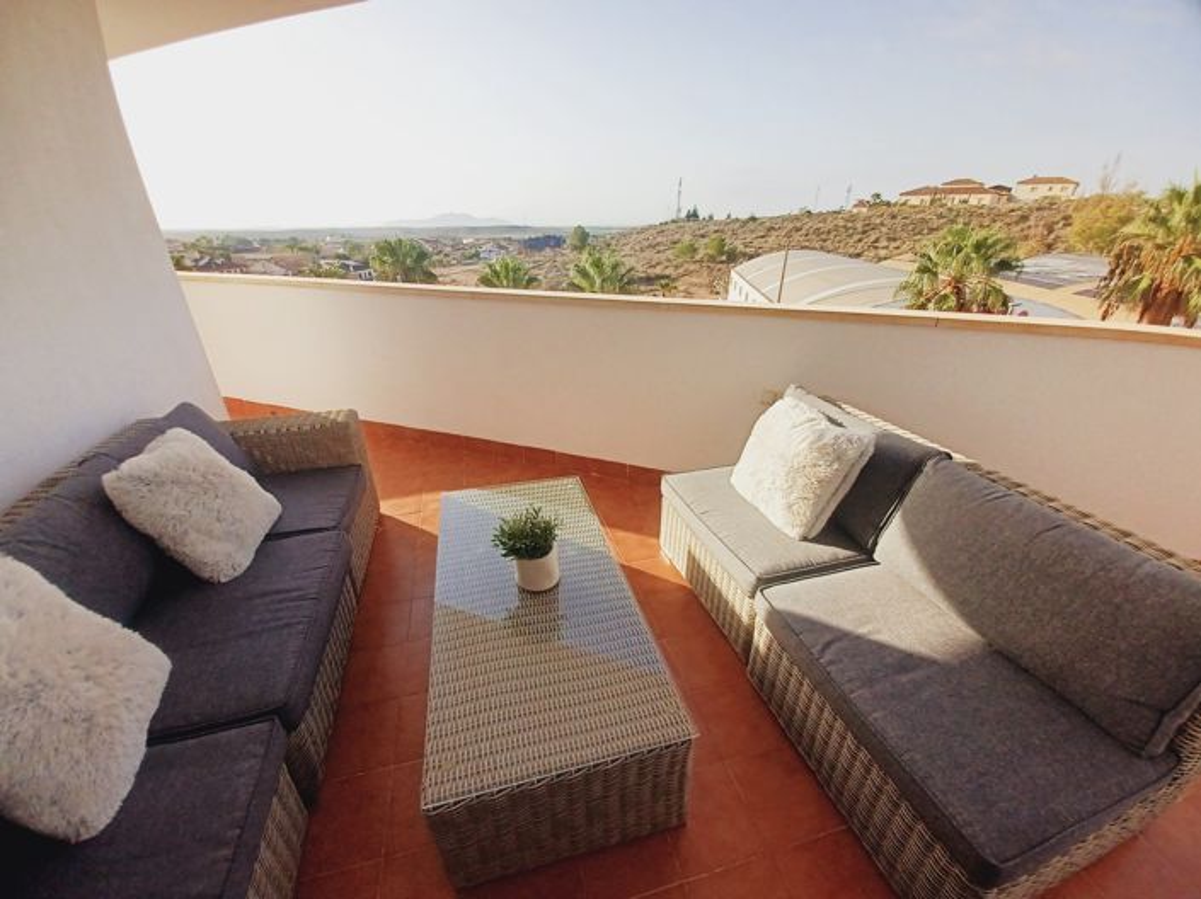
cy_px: 450
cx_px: 600
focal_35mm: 13
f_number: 2.2
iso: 40
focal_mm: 1.42
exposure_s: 1/1066
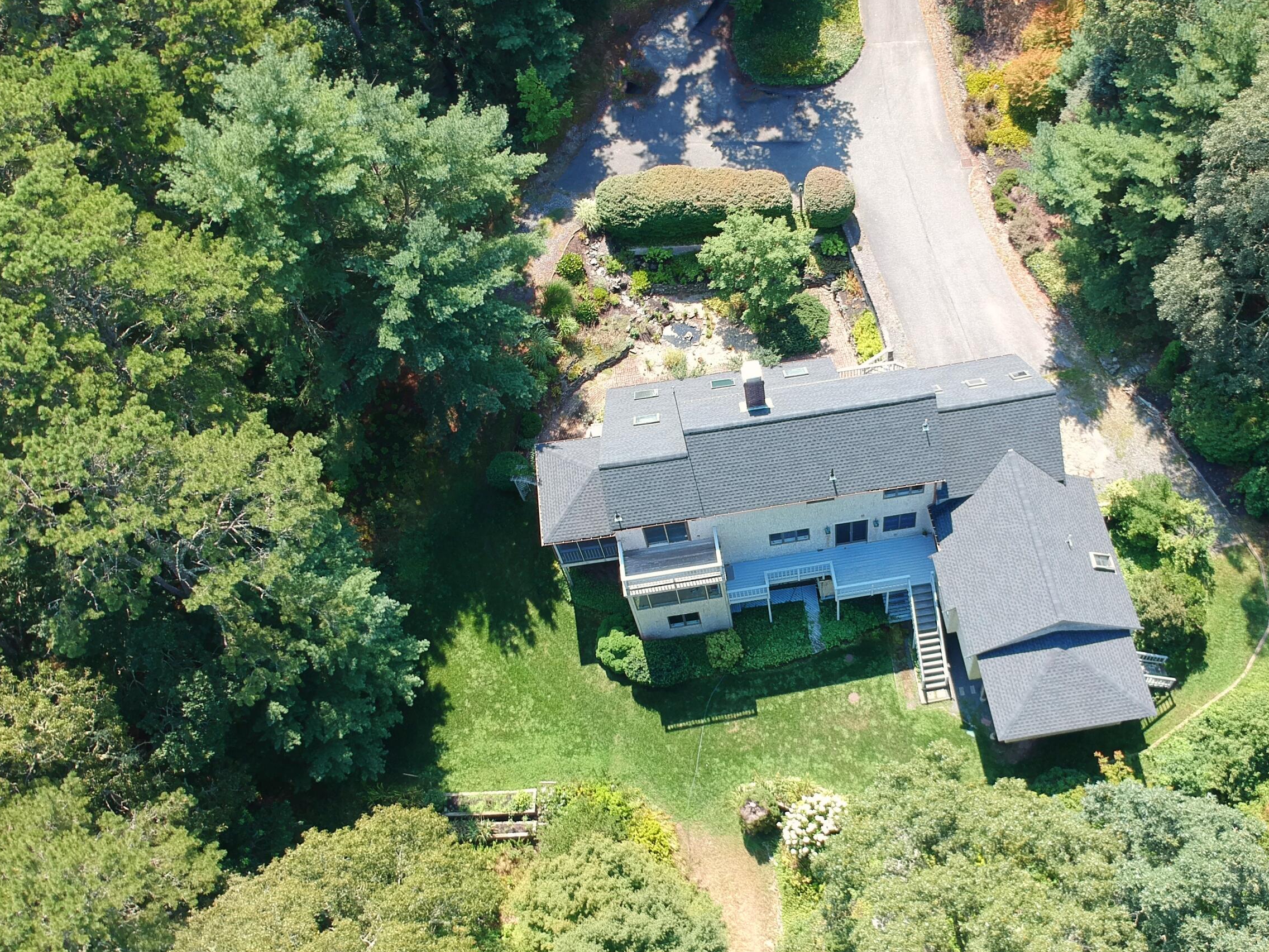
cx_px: 816
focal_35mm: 33
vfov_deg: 42.6
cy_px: 597
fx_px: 1210
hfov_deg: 54.5
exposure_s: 1/240
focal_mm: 4.49
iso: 100
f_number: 2.6
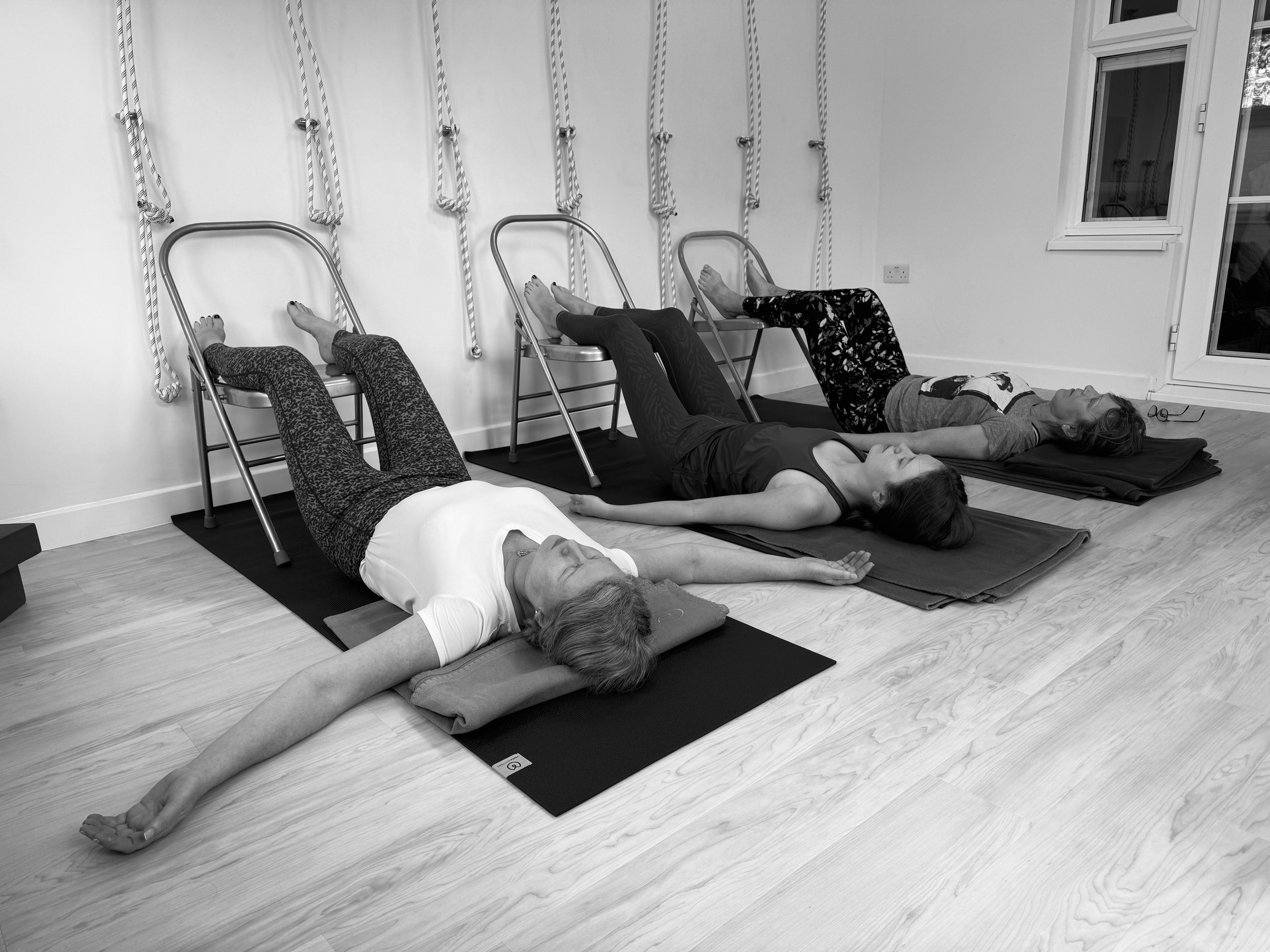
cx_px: 635
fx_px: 881
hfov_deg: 71.6
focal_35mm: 24
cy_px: 476
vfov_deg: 56.8
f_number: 1.78
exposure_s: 1/243
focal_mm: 6.76
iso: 64
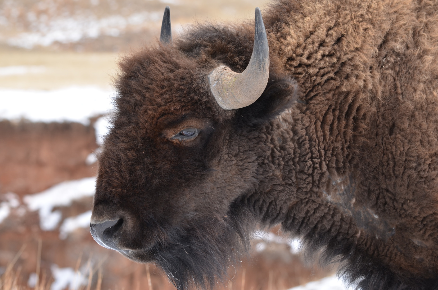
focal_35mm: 227
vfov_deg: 6.0
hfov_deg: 9.1
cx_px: 210
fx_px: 2756
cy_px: 142
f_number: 9
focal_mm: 140
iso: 100
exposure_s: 1/200
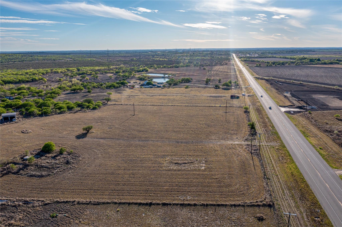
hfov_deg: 65.5
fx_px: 266
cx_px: 171
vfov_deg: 46.4
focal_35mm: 28
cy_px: 114
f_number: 6.3
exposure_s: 1/640
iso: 100
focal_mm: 10.26
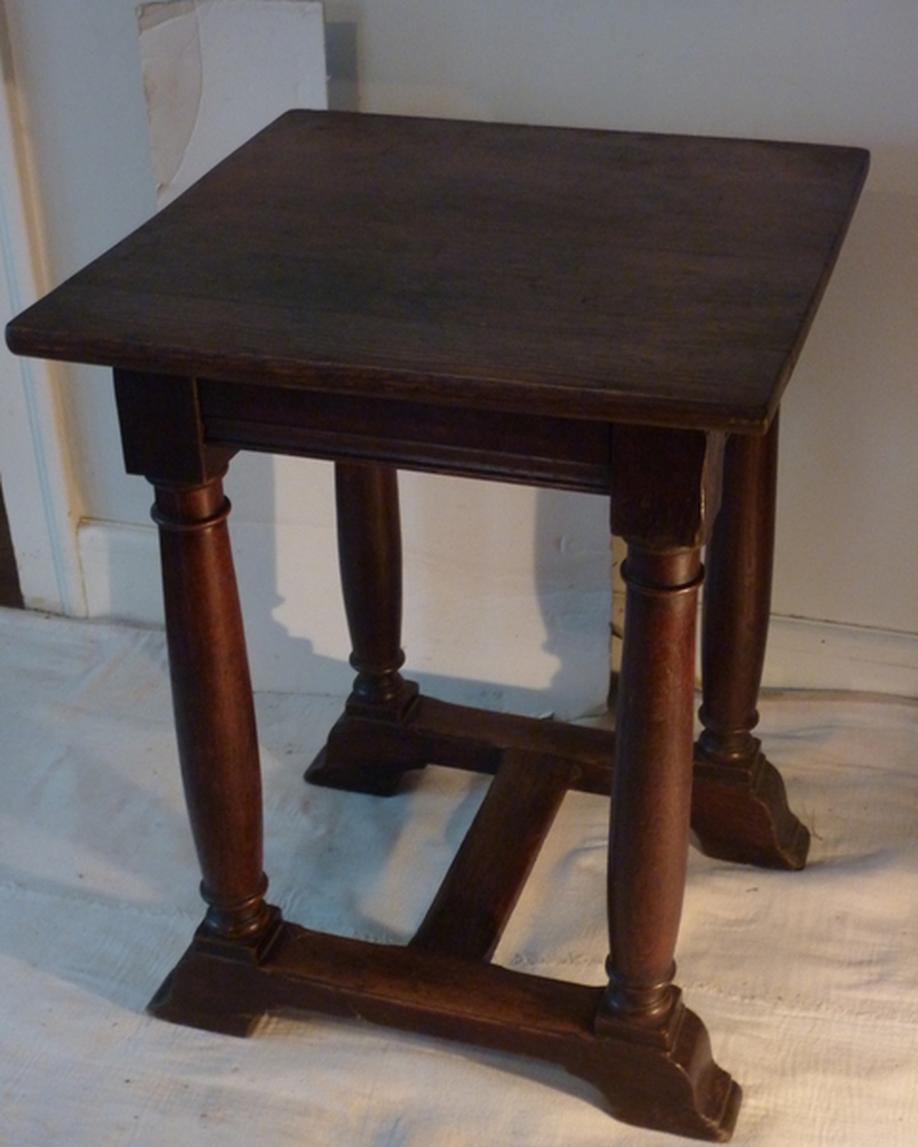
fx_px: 1766
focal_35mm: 52
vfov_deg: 36.0
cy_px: 619
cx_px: 462
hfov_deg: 29.1
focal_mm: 7.9
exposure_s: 1/8
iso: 400
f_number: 3.8
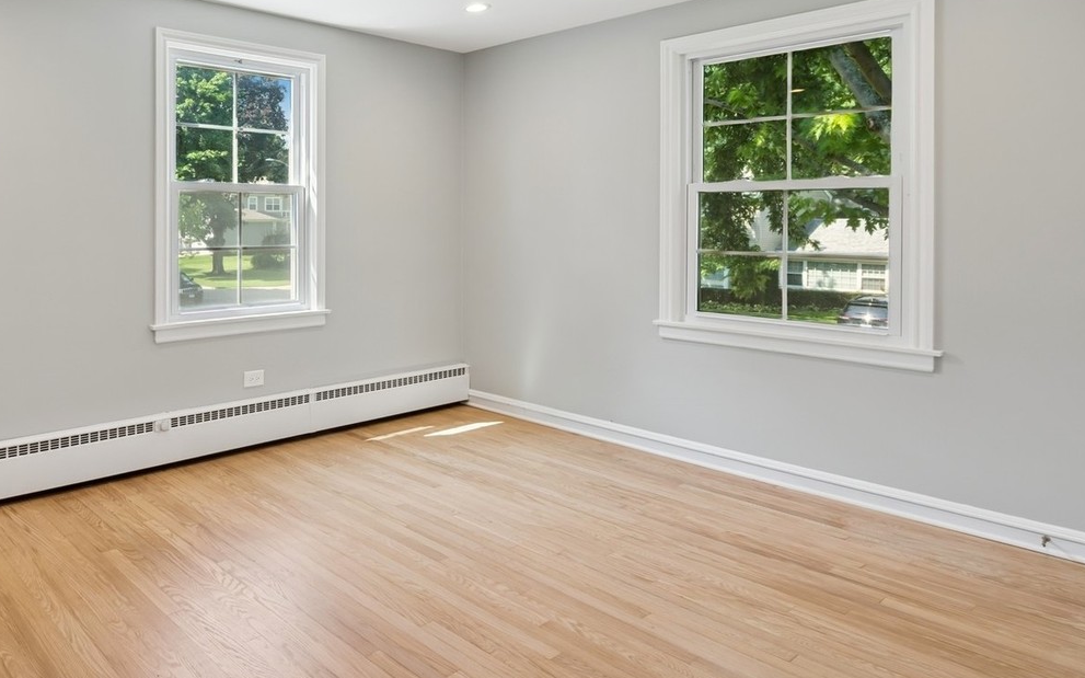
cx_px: 260
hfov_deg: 67.5
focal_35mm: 25
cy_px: 226
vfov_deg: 48.4
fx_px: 739
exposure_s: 1/15
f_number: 9.5
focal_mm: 15
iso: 200
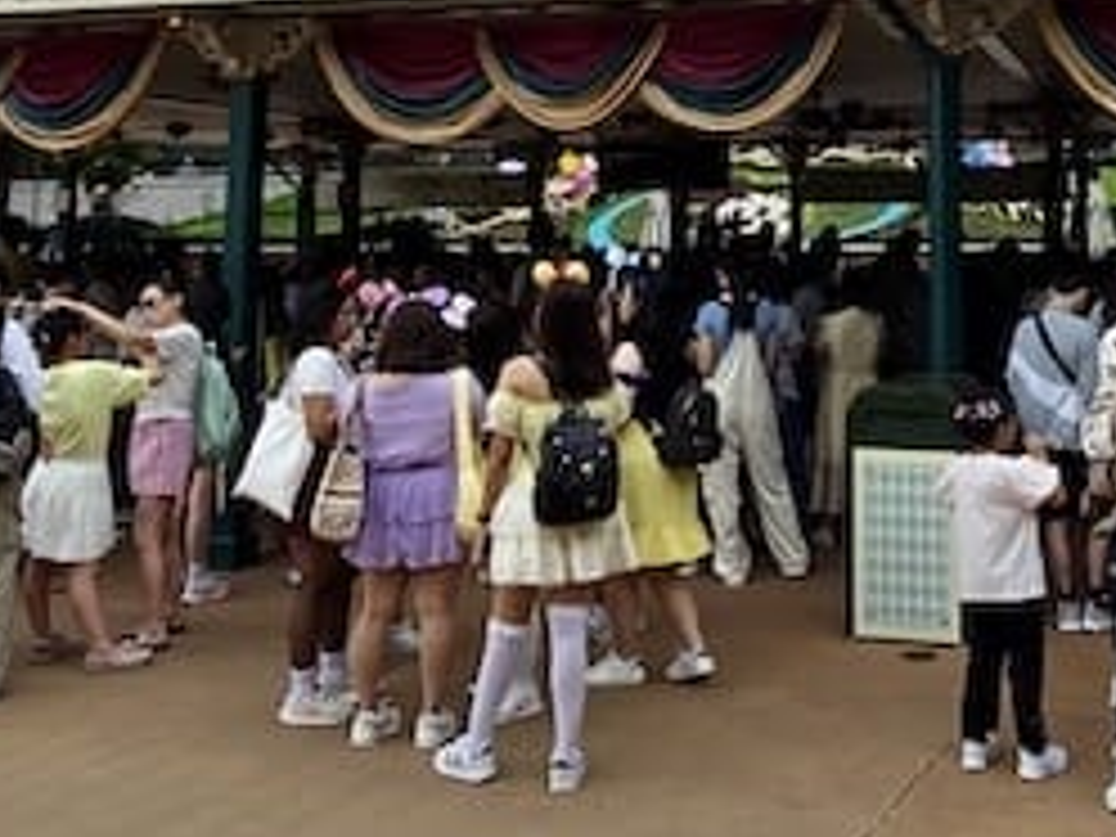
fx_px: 1354
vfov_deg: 32.9
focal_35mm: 42
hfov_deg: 42.9
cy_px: 108
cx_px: 878
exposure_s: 1/1354
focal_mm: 2.2
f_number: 2.2
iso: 50
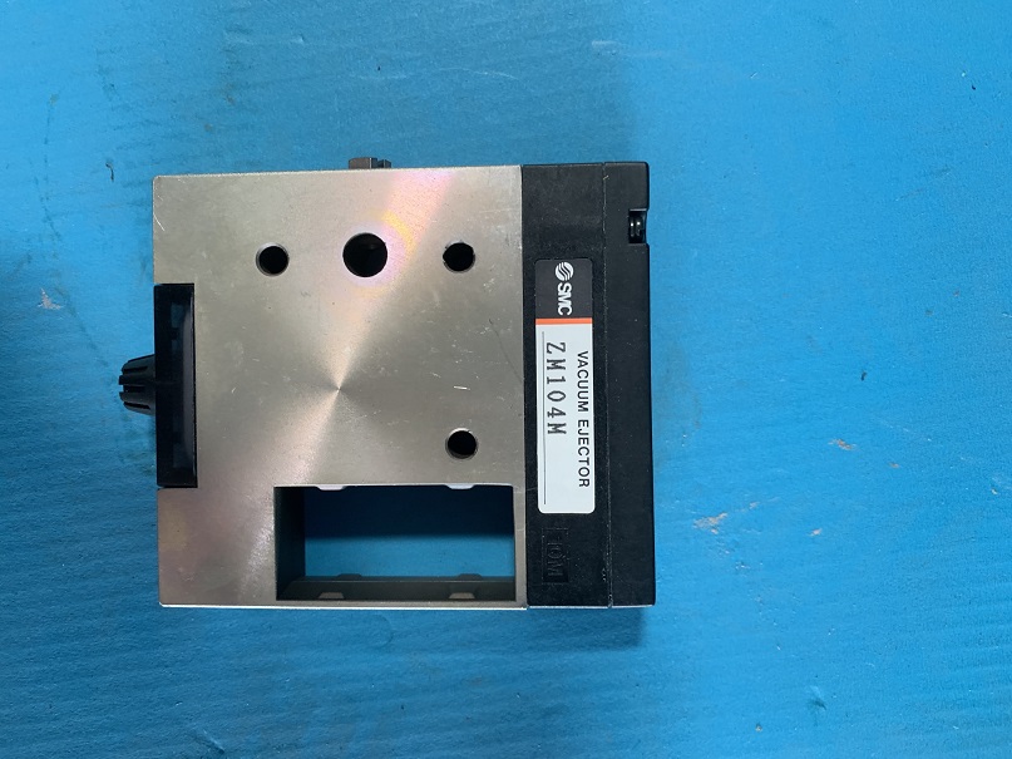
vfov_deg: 53.1
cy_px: 380
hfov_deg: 67.3
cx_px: 506
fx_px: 760
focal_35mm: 26
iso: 200
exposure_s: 1/60
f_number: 1.8
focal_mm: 4.25
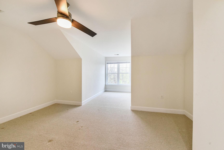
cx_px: 112
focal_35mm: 14
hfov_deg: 104.2
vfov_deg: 81.3
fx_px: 87
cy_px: 75
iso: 3200
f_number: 7.1
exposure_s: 1/125
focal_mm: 14
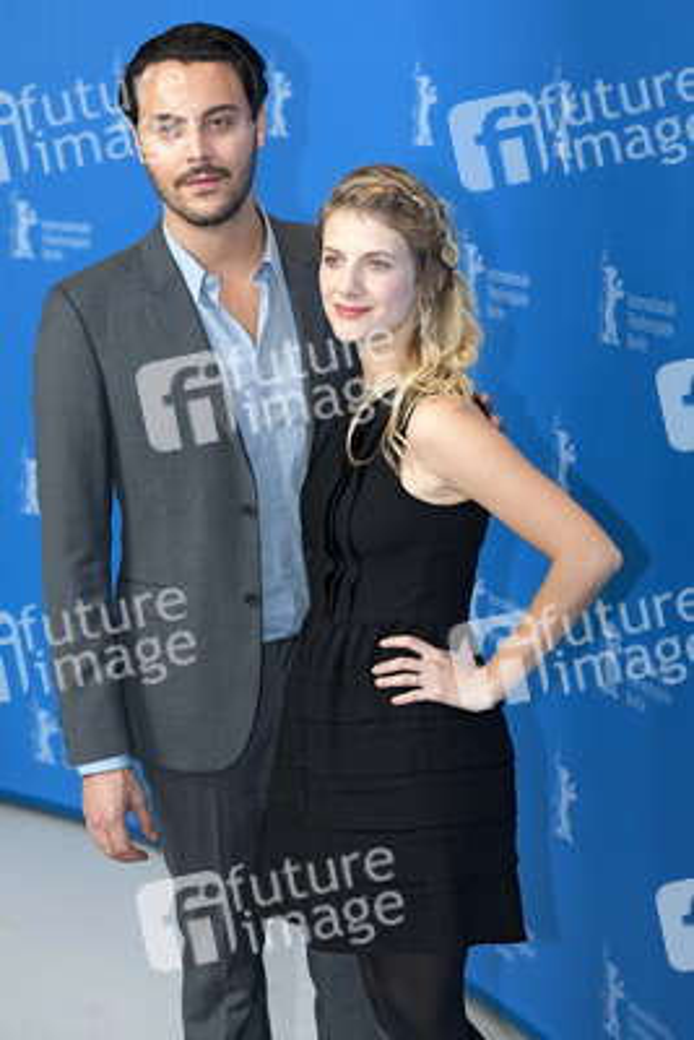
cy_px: 520
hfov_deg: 13.7
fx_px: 2889
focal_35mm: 100
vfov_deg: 20.4
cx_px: 347
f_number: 5
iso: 1000
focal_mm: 100
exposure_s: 1/200
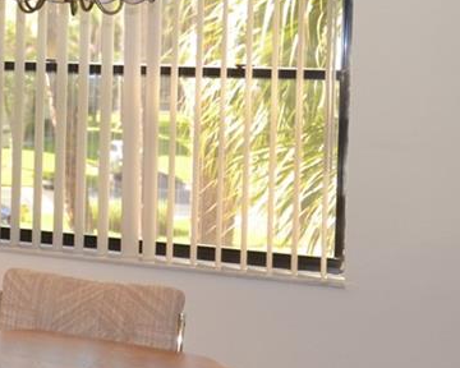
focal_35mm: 75
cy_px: 72
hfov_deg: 22.7
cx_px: -132
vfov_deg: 20.2
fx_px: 1021
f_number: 4
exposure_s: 1/100
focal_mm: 12
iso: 400
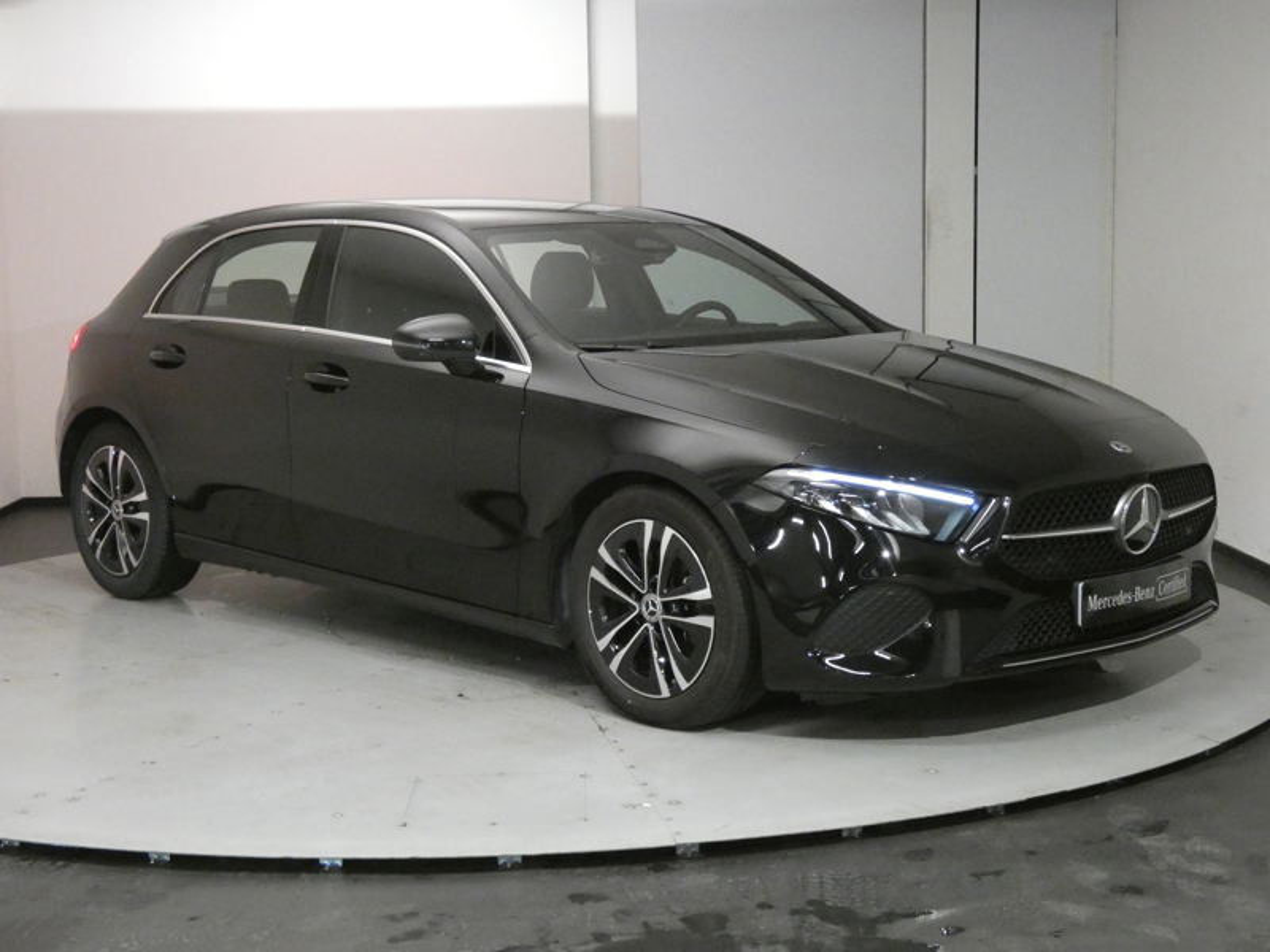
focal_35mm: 50
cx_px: 635
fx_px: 1834
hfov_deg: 38.2
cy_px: 476
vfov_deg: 29.1
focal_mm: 9
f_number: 3.9
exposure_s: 1/60
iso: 1600
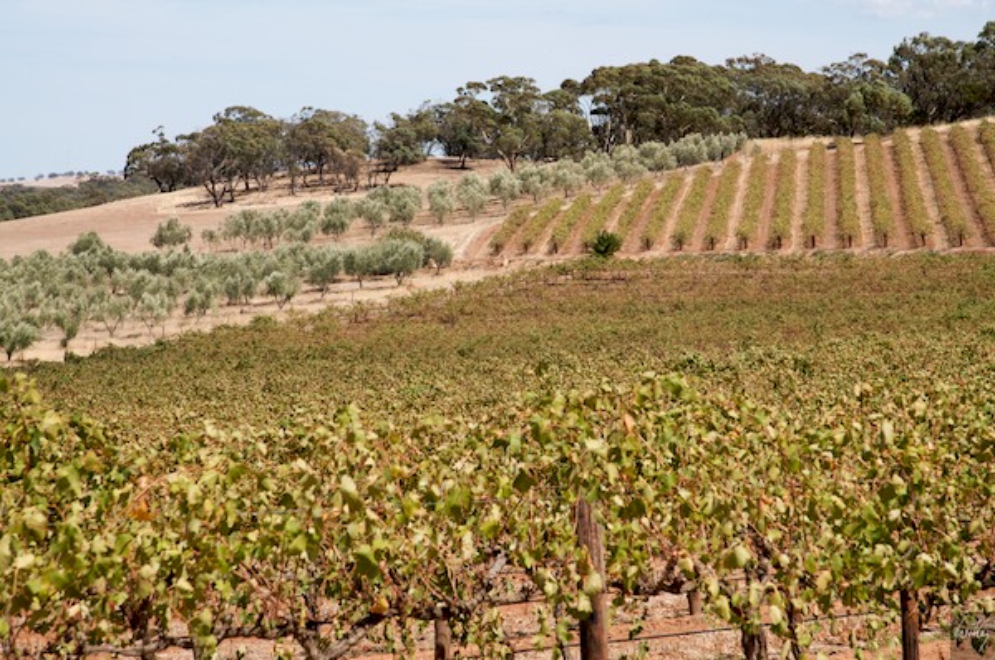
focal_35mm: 128
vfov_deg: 10.7
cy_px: 330
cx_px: 498
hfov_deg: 16.1
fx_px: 3518
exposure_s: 1/500
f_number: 11
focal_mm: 85
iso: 320
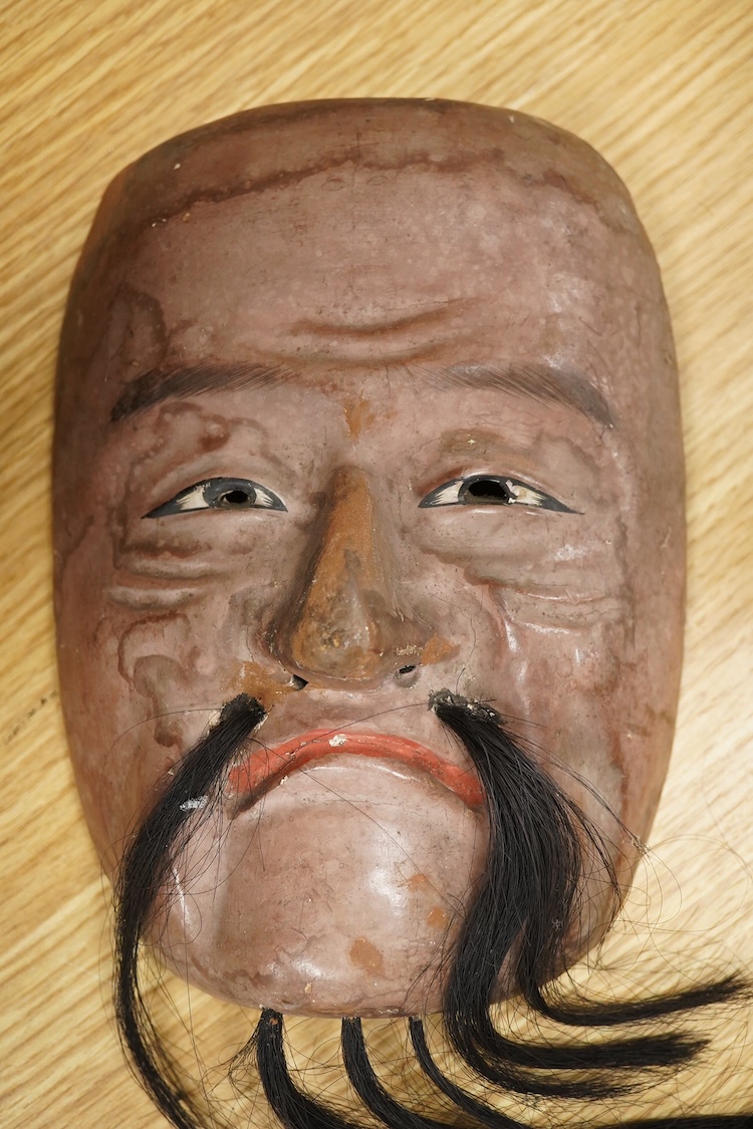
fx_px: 1412
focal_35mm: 45
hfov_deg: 29.9
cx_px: 376
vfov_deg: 43.6
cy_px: 564
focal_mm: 30
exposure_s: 1/160
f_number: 6.3
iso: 2500
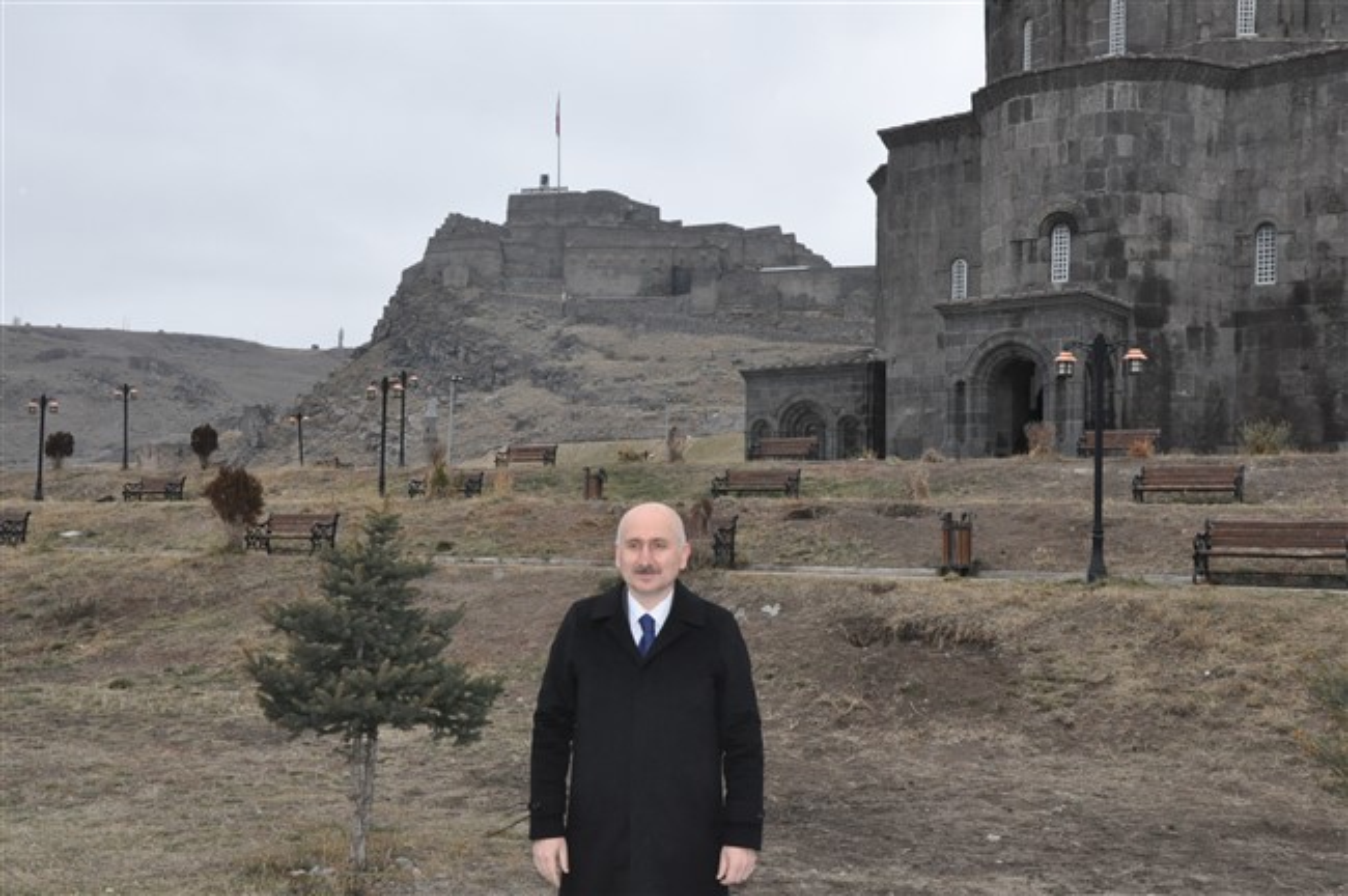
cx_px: 674
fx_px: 1459
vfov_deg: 34.1
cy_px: 448
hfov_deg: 49.6
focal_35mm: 39
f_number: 11
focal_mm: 26
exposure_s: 1/200
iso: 1600
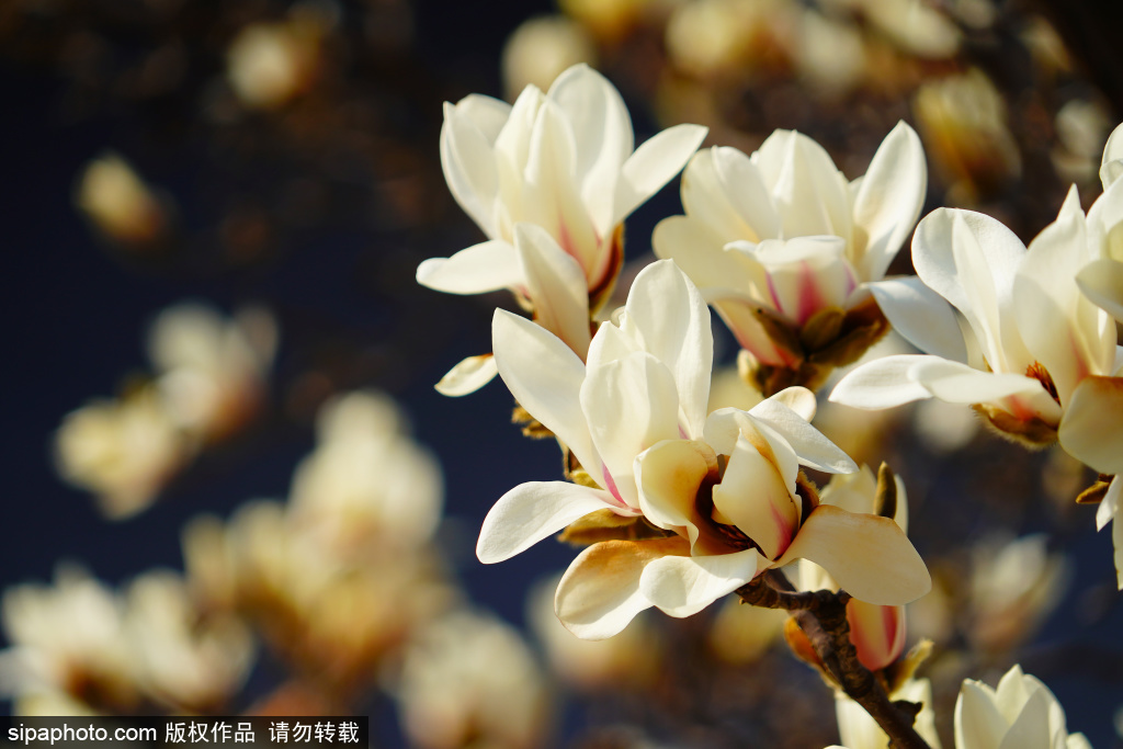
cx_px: 562
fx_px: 7394
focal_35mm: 237
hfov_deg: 8.7
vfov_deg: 5.8
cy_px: 374
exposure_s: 1/1000
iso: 200
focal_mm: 237
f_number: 6.3
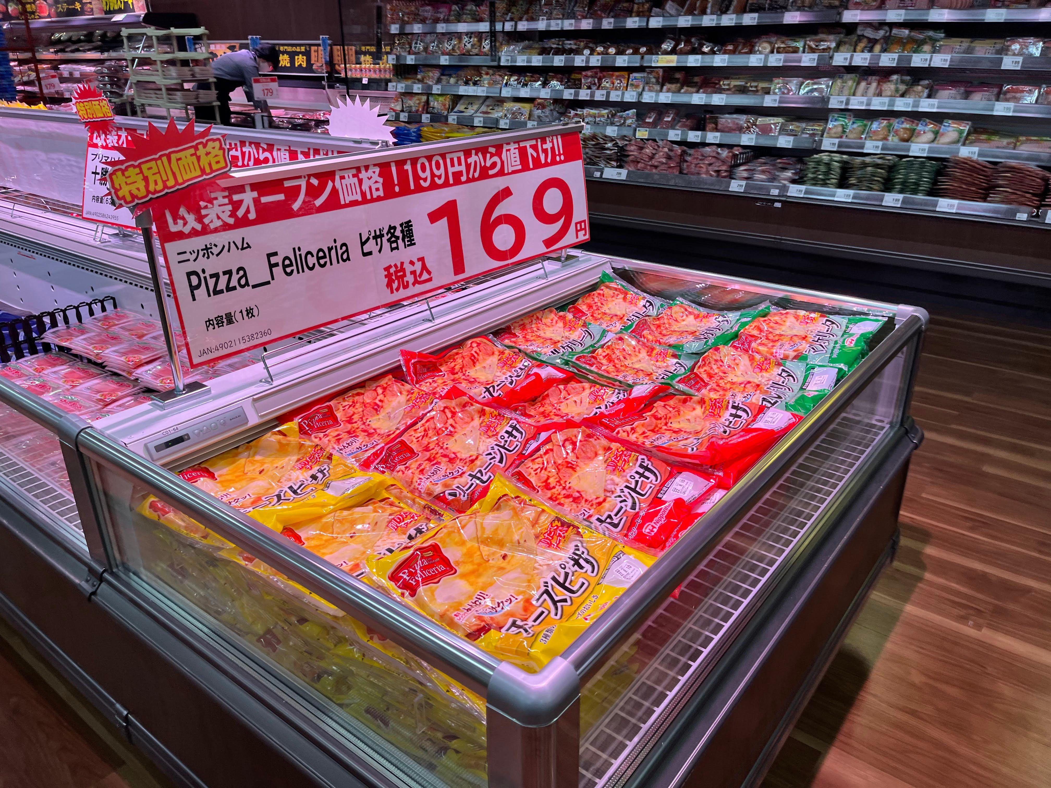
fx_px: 789
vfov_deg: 53.1
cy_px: 394
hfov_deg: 67.3
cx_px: 526
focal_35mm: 26
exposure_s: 1/117
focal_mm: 5.1
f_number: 1.6
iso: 32
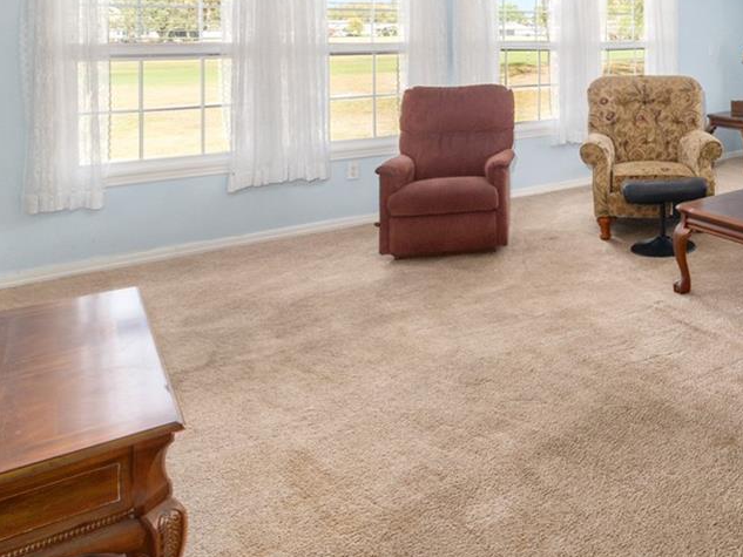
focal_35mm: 34
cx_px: 729
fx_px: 730
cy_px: 33
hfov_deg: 46.1
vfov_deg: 38.3
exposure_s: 1/20
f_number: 8
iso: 400
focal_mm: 14
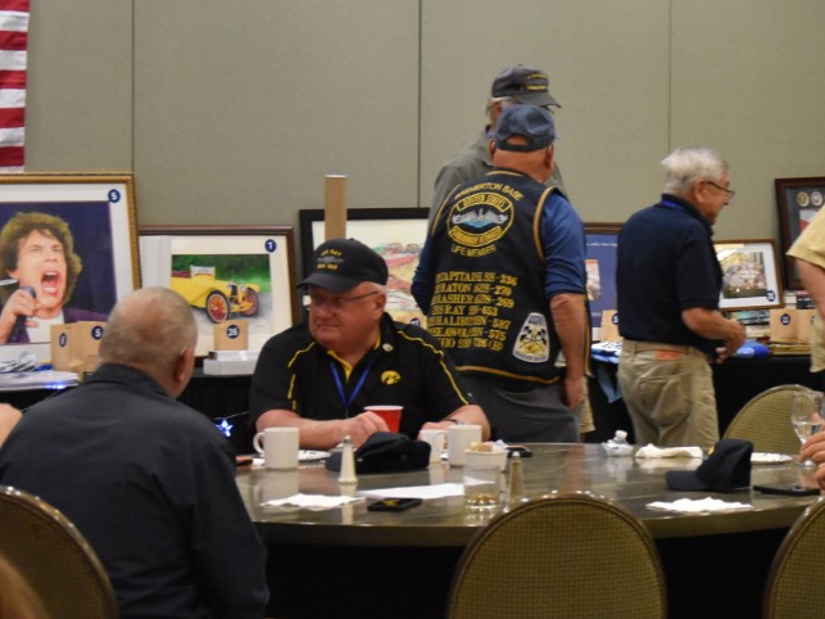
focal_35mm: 124
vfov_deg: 11.9
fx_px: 2955
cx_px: 702
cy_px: 204
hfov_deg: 15.7
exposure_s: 1/60
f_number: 4.8
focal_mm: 48
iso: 3600
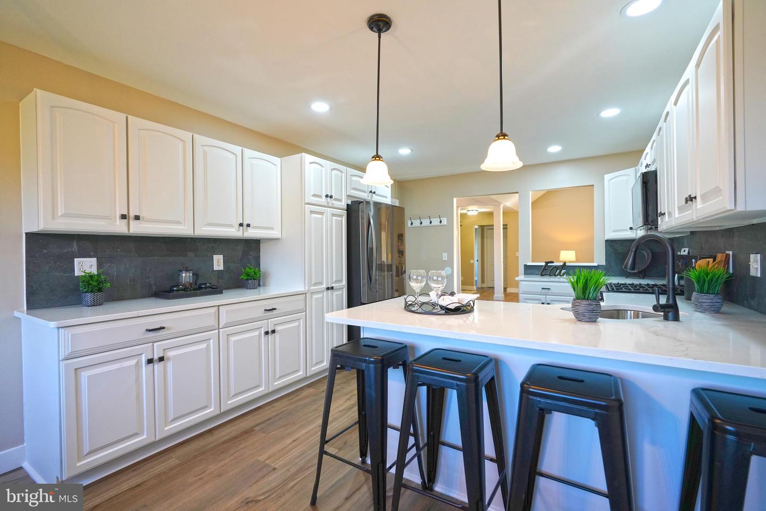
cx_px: 383
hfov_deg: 96.7
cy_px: 256
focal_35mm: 16
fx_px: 340
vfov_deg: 73.7
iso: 1000
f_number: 4
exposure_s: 1/160
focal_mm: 16
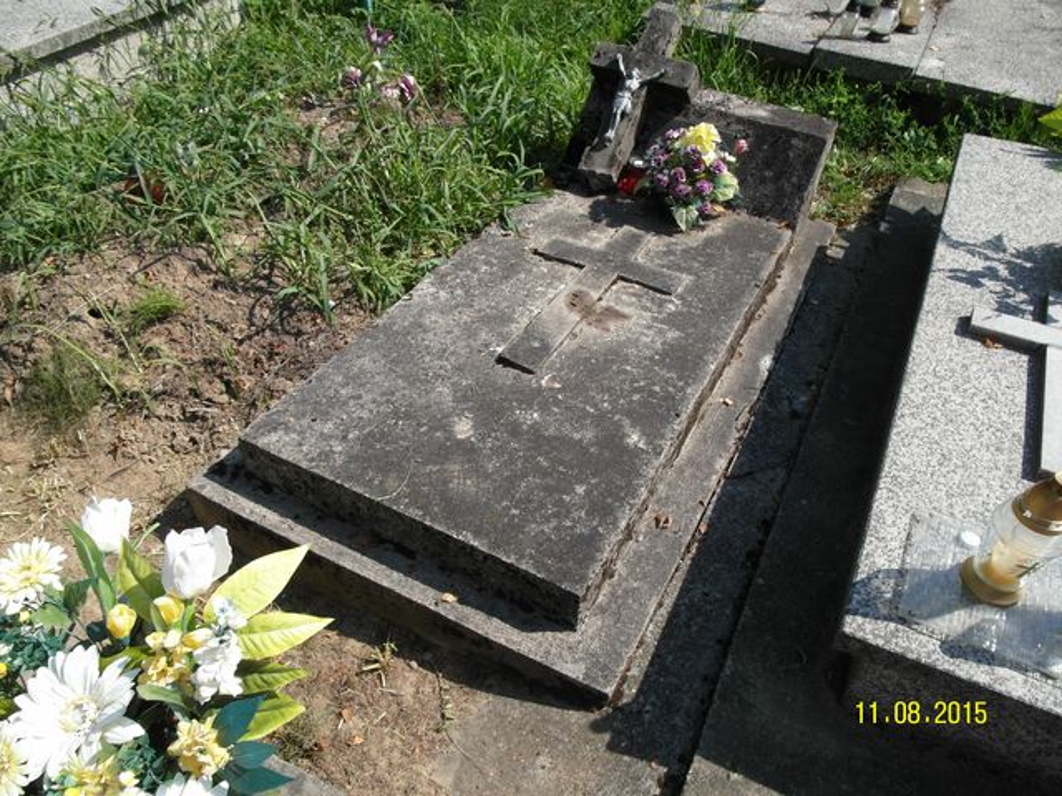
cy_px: 398
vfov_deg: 56.8
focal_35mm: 24
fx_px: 736
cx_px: 531
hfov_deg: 71.6
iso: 80
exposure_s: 1/350
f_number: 4.4
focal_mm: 5.2
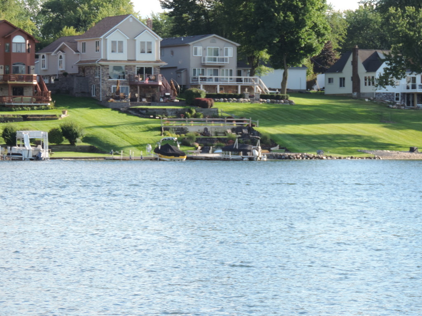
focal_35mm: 185
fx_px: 2255
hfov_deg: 10.7
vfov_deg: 8.0
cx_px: 211
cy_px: 158
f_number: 4.6
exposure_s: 1/125
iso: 80
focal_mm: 33
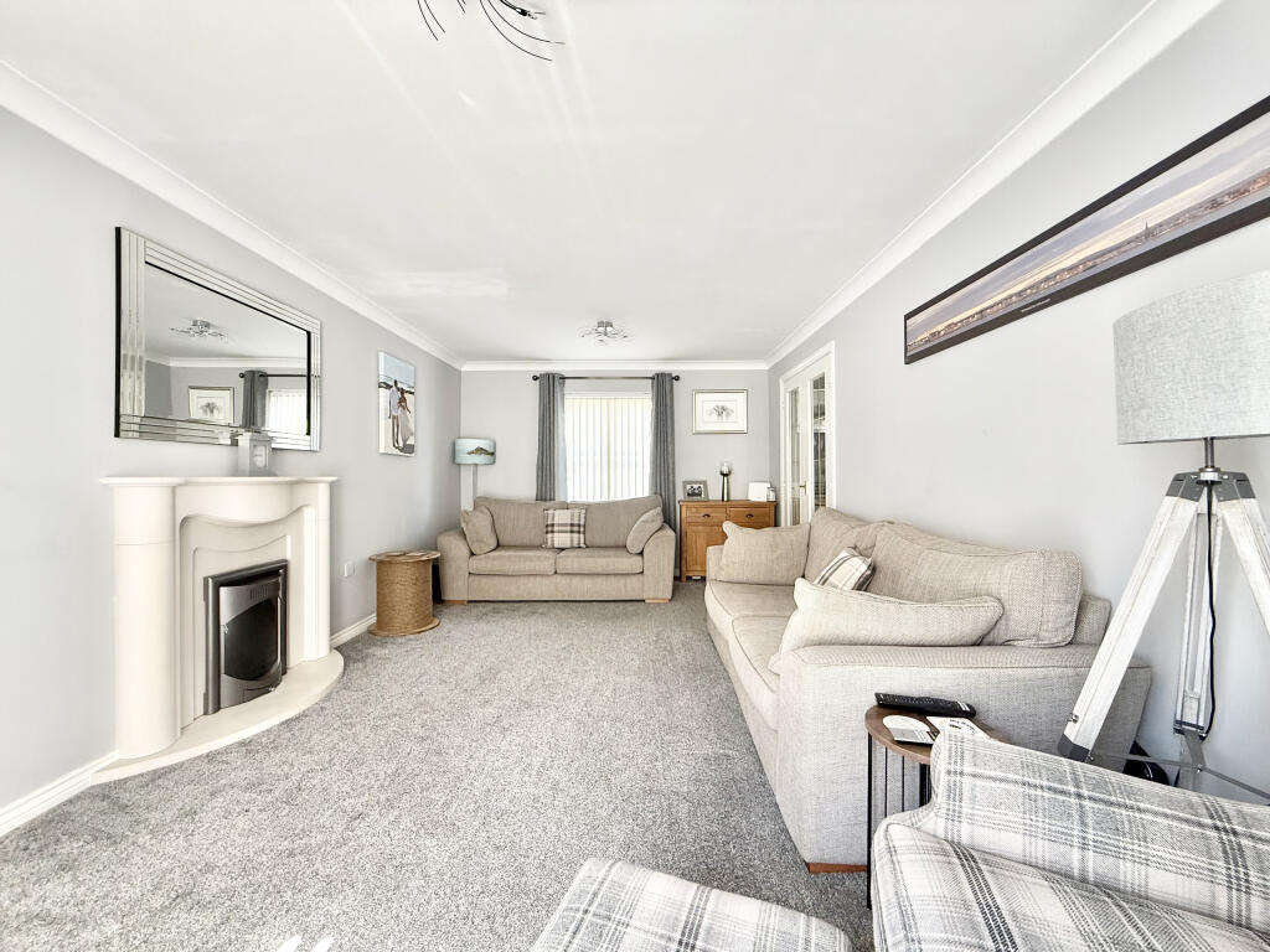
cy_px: 476
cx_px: 635
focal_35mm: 14
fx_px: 514
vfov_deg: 85.7
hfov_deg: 102.1
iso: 160
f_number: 2.2
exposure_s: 1/99
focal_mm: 2.22
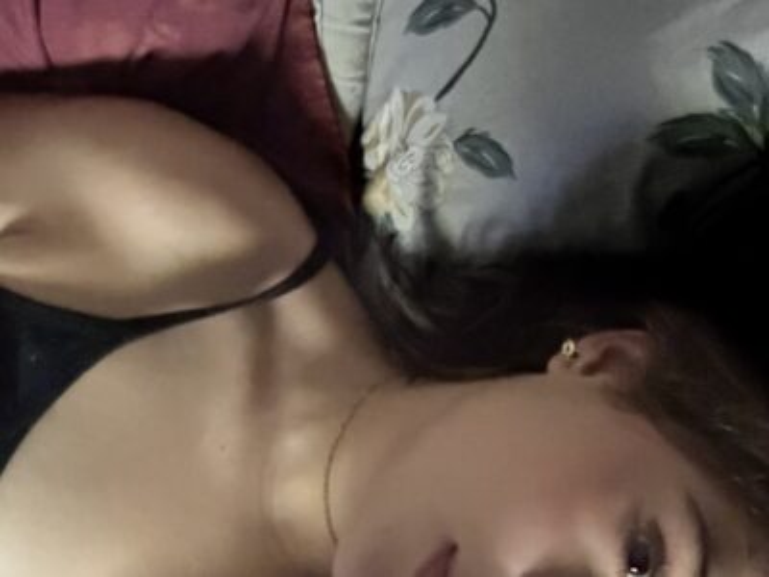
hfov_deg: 60.0
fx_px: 666
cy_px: 288
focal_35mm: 30
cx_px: 384
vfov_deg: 46.8
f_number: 1.9
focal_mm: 2.69
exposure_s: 1/15
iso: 2000
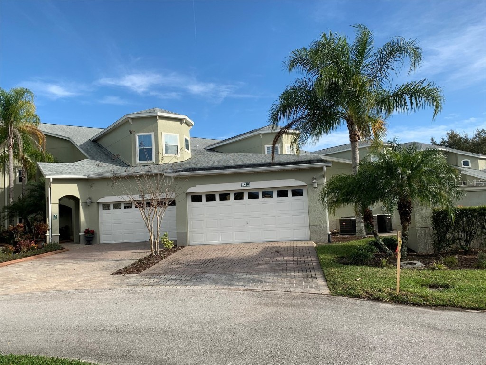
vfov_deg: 53.1
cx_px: 243
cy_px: 182
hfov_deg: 67.3
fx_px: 365
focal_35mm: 26
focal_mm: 4.25
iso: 25
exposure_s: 1/1427
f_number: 1.8
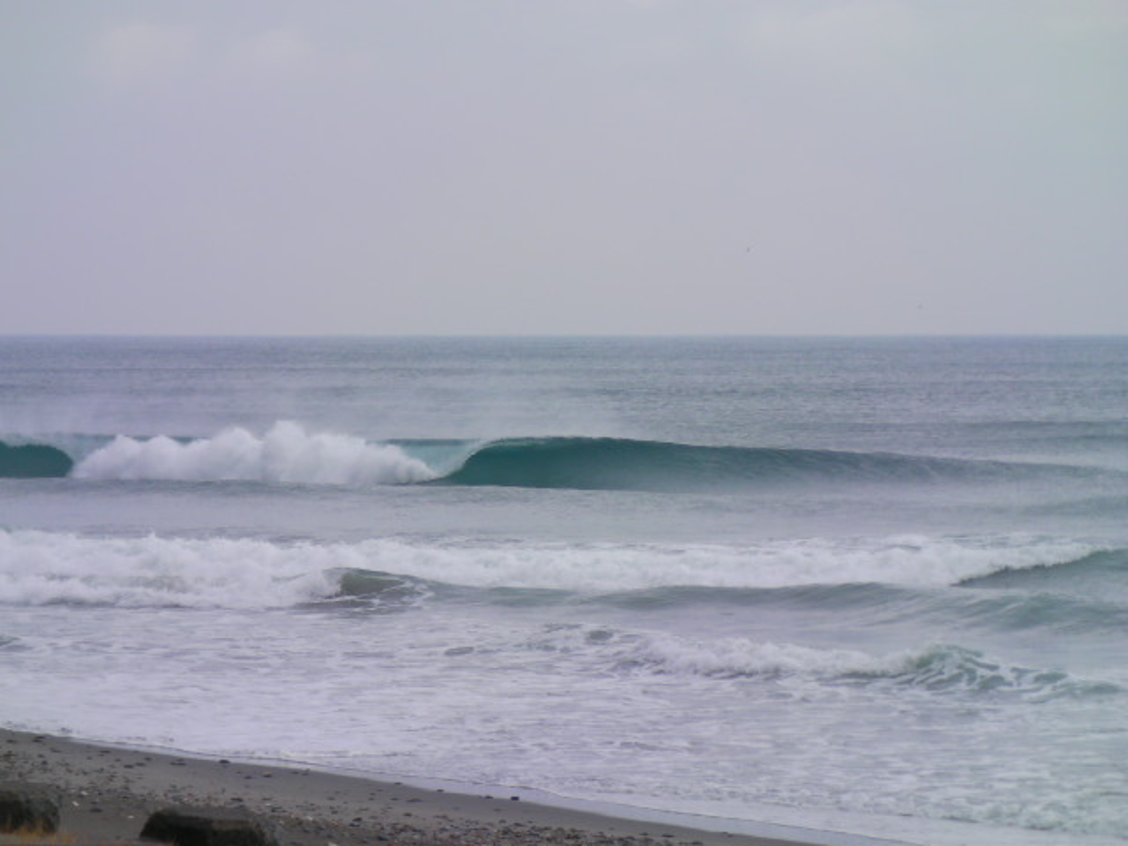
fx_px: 5865
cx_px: 564
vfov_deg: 8.2
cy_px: 423
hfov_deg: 11.0
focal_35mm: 180
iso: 50
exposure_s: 1/324
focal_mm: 30.2
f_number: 4.7
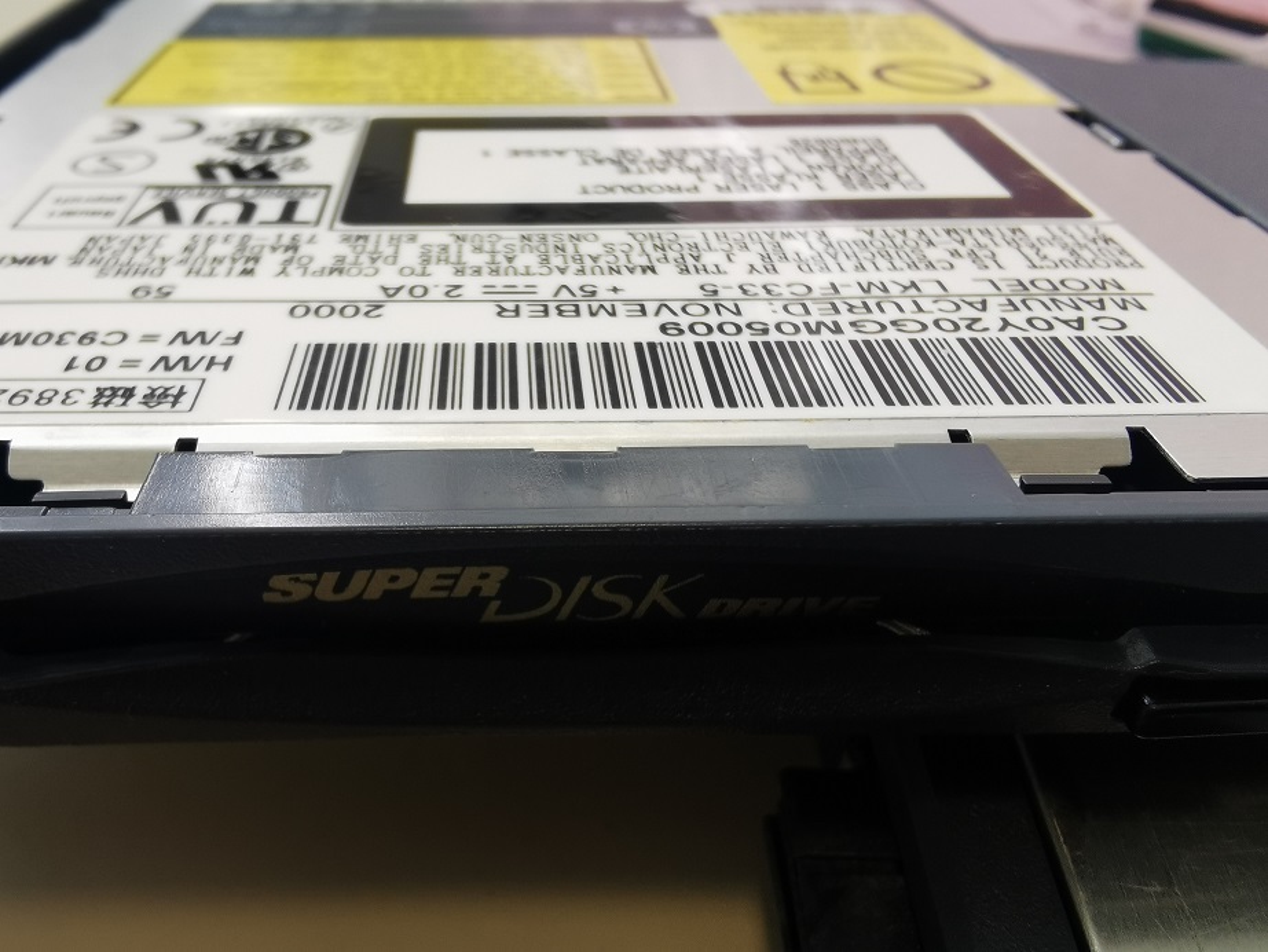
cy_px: 476
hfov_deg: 67.3
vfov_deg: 53.1
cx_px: 634
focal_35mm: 26
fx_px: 953
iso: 80
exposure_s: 1/50
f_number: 2.2
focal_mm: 2.26
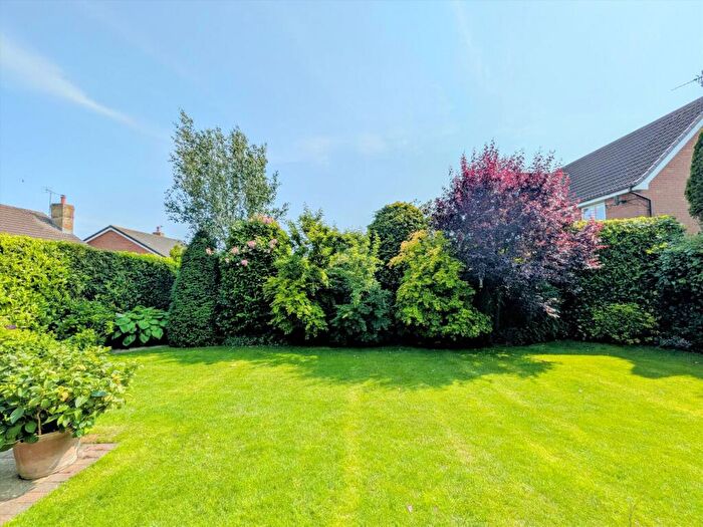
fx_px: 284
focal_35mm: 14
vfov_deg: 85.7
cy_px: 264
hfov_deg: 102.1
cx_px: 352
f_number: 2.2
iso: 51
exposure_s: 1/4016
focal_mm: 1.83
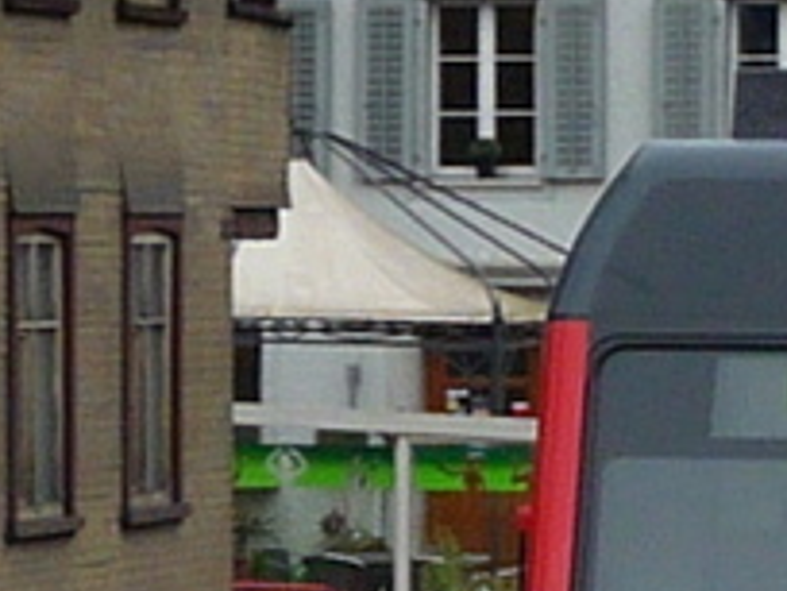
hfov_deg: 9.2
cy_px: 456
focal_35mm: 211
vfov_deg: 7.0
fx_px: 4797
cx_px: 995
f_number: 4
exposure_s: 1/125
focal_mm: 7.1
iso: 100
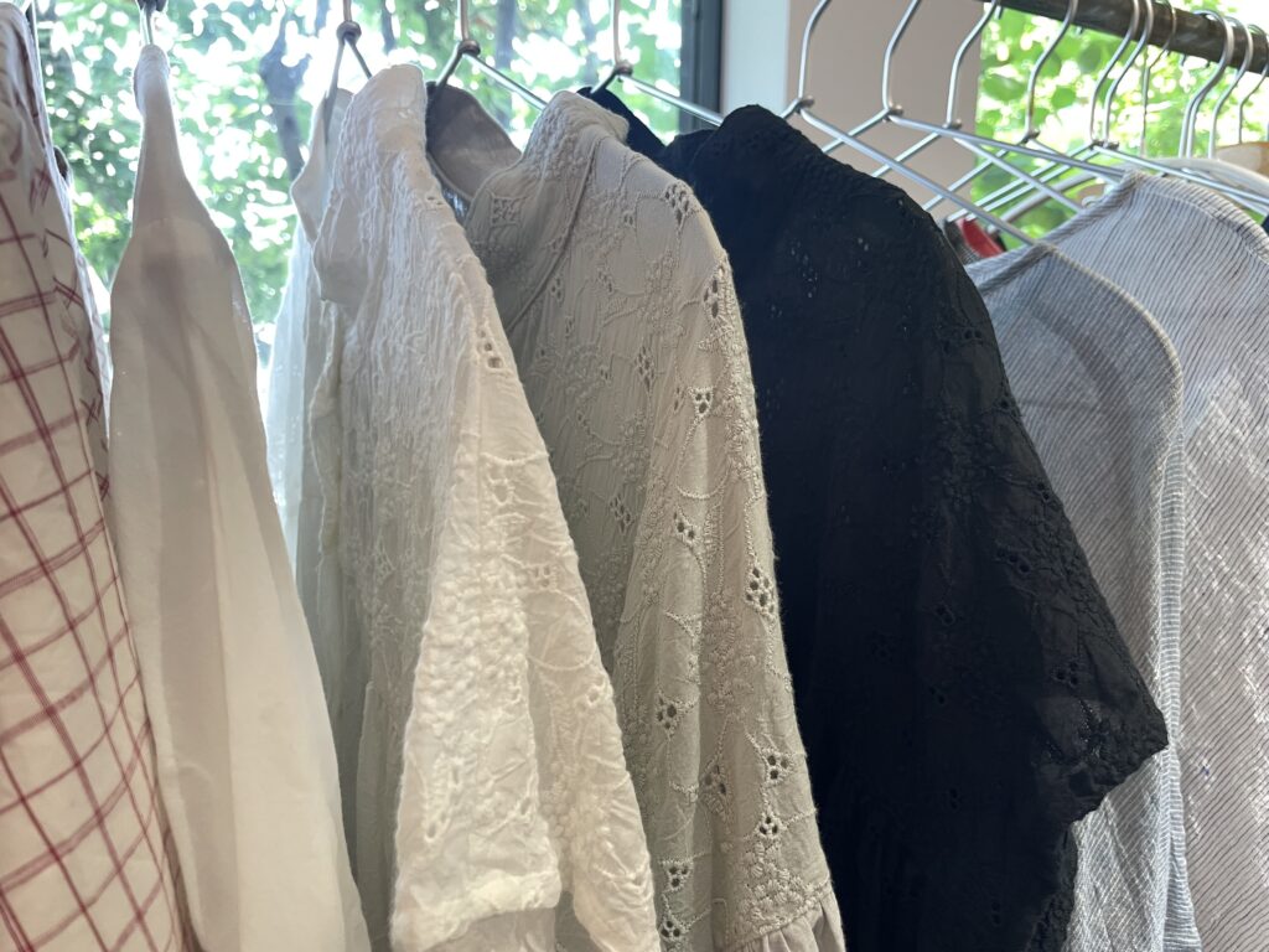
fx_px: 953
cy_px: 476
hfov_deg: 67.3
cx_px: 634
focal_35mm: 26
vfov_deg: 53.1
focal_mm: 4.2
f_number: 1.6
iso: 250
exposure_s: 1/50
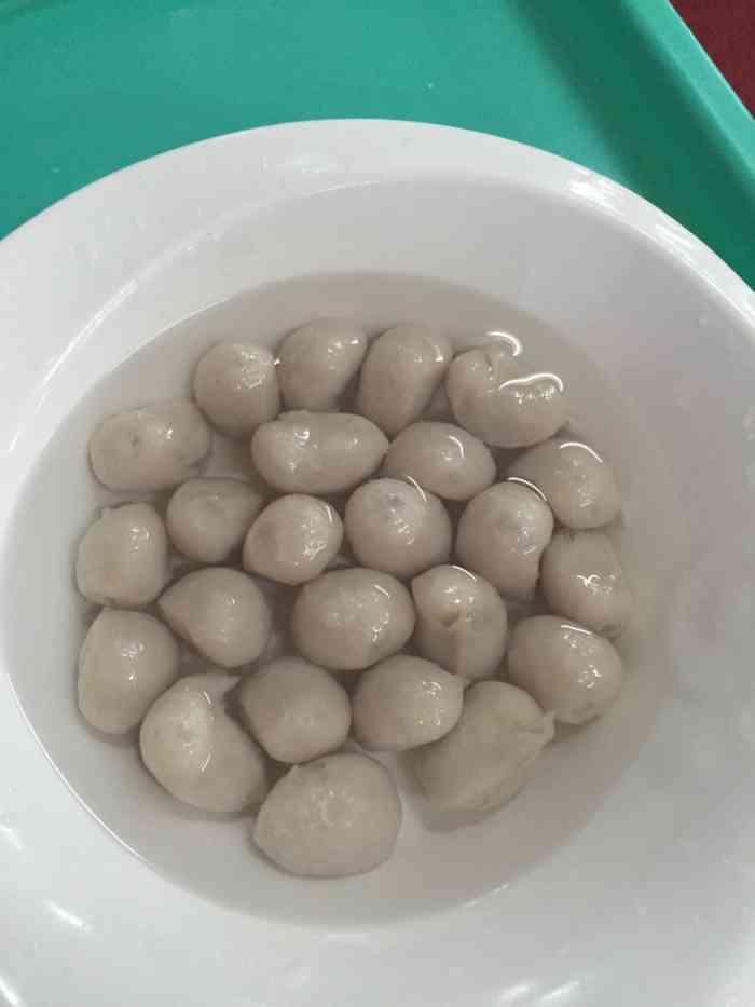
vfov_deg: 61.7
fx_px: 843
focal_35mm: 29
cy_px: 504
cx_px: 378
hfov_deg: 48.2
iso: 250
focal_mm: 4.15
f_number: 2.2
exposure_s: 1/33
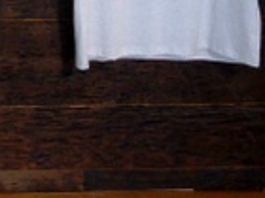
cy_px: -275
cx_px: -276
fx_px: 1439
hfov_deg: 9.7
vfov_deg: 7.4
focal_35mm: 188
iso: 50
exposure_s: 1/24
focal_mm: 4.12
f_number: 2.4
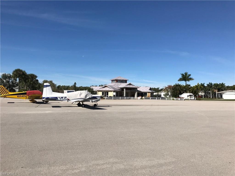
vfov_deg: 49.7
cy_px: 88
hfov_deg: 63.4
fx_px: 190
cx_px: 118
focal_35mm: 28
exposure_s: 1/4808
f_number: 1.8
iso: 20
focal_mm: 3.99
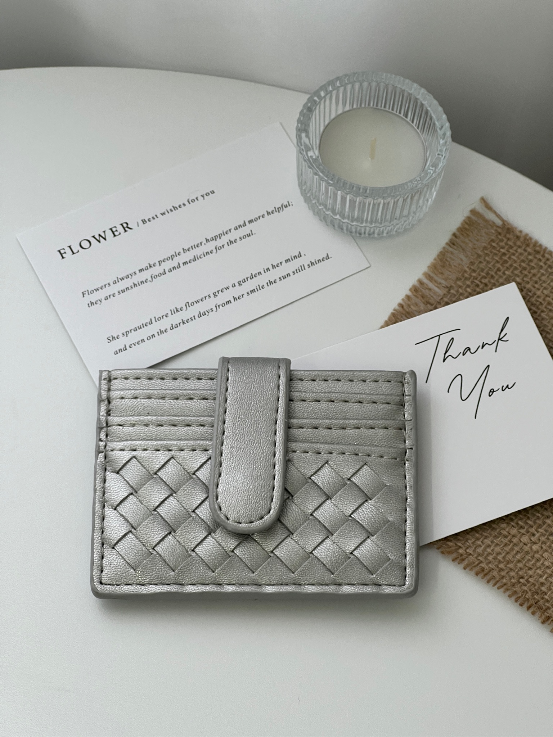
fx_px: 1640
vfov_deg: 25.3
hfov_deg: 19.1
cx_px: 276
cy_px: 368
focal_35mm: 77
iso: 80
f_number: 2.8
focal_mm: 9
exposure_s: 1/99
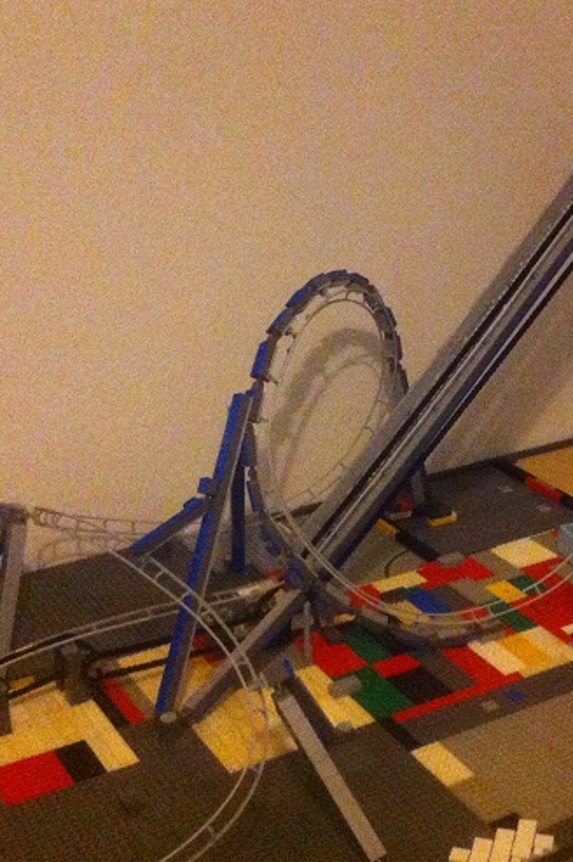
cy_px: 419
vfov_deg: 34.0
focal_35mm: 59
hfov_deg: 22.8
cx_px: 409
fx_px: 1410
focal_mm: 3.85
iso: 1000
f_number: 2.8
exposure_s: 1/15
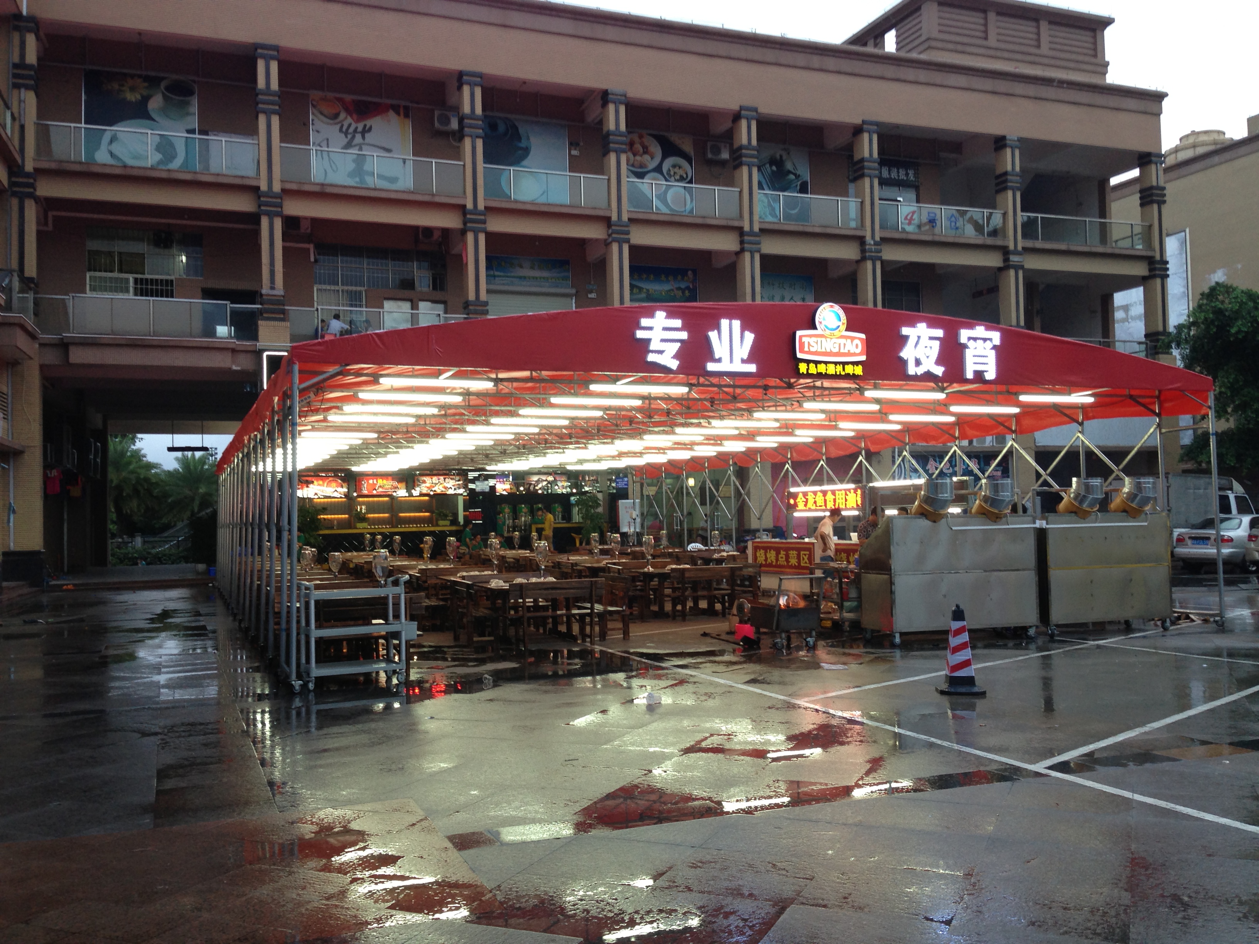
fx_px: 1200
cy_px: 472
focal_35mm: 33
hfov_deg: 55.4
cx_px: 630
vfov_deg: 42.9
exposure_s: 1/24
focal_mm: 4.13
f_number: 2.4
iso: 50
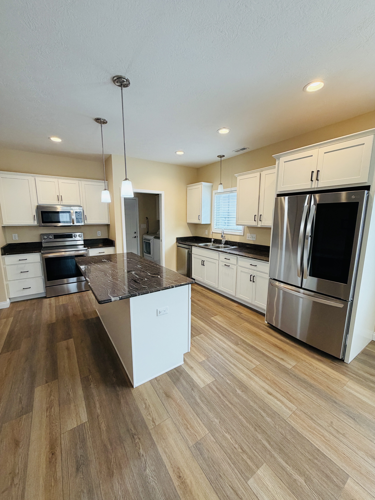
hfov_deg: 85.7
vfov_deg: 102.1
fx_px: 202
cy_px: 250
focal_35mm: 14
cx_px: 188
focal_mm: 2.22
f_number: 2.2
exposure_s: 1/120
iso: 250
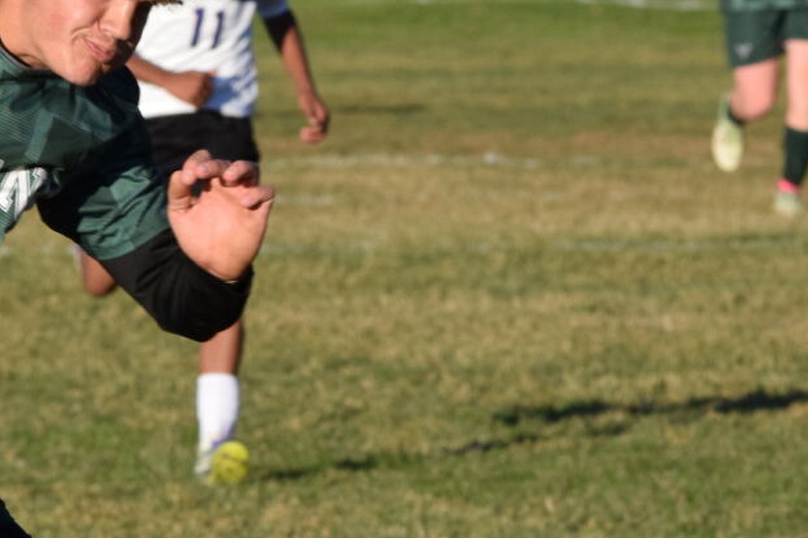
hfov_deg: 2.8
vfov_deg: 1.9
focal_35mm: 728
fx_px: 16338
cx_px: 314
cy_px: 491
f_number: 10
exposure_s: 1/1000
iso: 800
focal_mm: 170
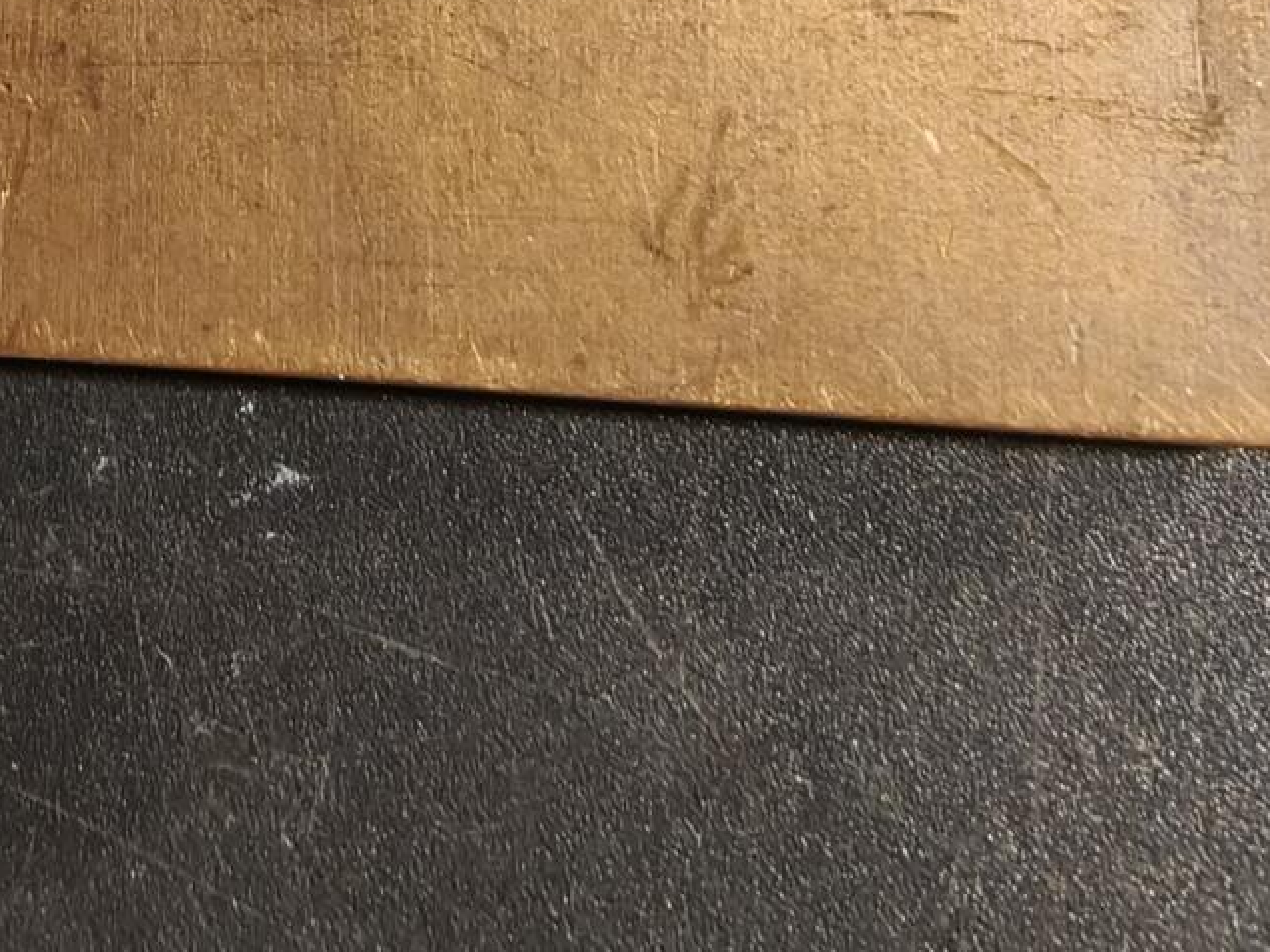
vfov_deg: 20.7
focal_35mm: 65
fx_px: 2385
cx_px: 433
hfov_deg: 29.6
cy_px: -277
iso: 250
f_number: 2
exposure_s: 1/100
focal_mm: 2.32
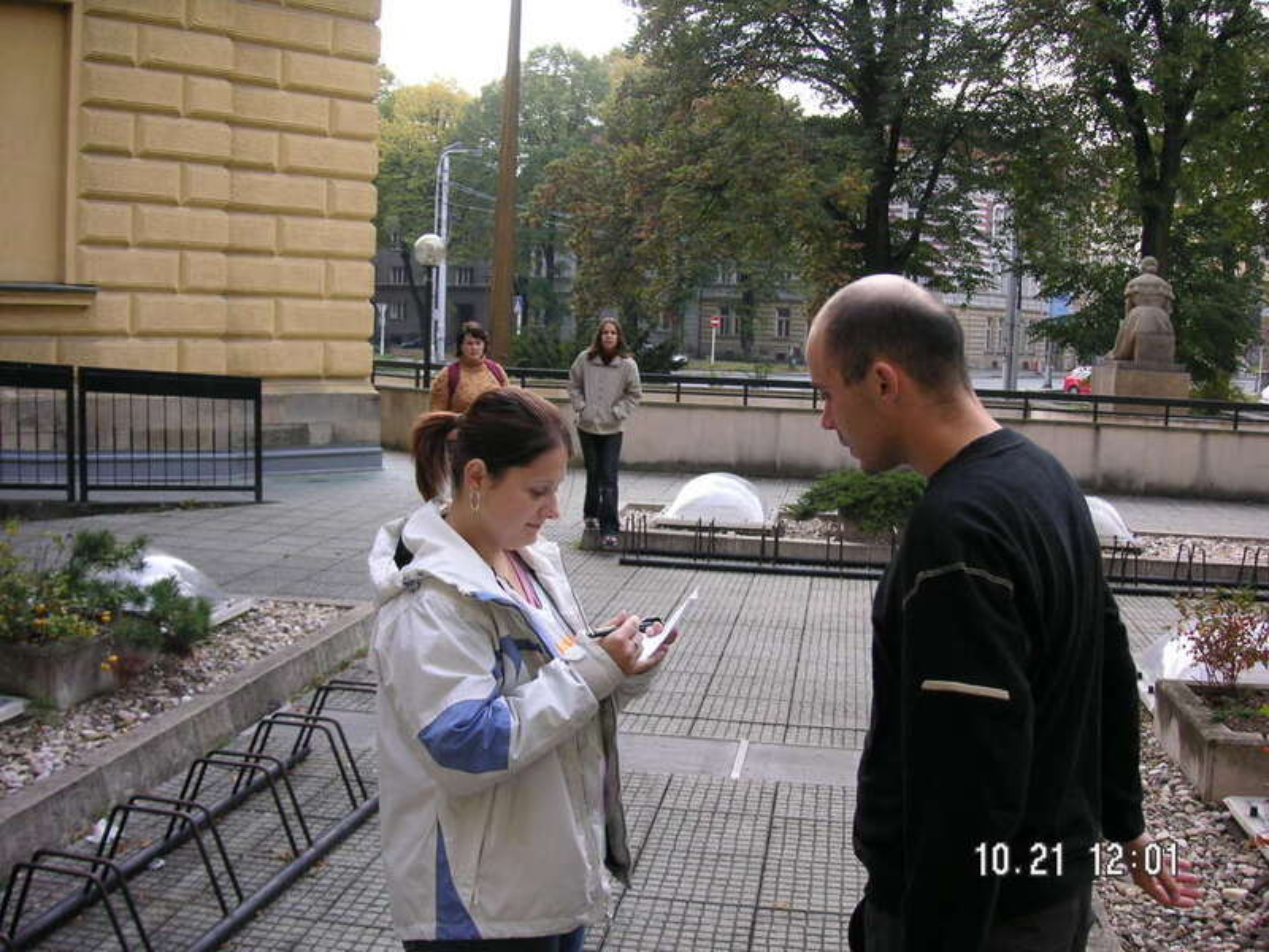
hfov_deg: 50.1
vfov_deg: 38.7
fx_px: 1356
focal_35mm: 37
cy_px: 476
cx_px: 634
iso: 50
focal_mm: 6.1
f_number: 2.8
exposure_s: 1/180
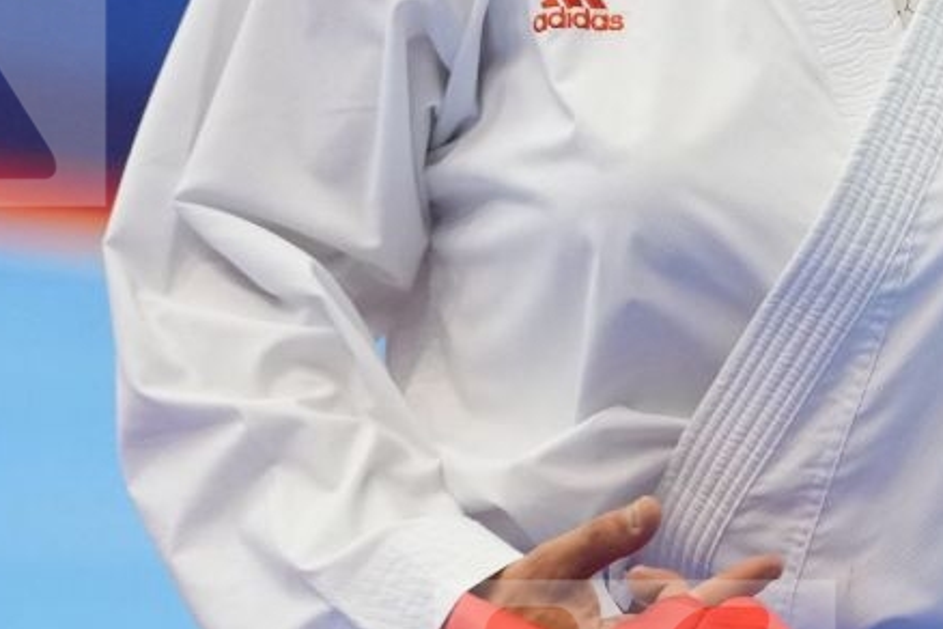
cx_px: 635
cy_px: 11
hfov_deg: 4.1
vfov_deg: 2.7
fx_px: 13227
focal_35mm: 505
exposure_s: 1/1000
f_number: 3.2
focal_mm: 123
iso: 2500
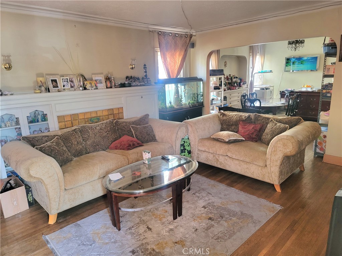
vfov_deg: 56.8
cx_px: 171
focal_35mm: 24
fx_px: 237
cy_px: 128
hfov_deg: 71.6
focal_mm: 6.7
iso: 400
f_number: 1.8
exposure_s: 1/40
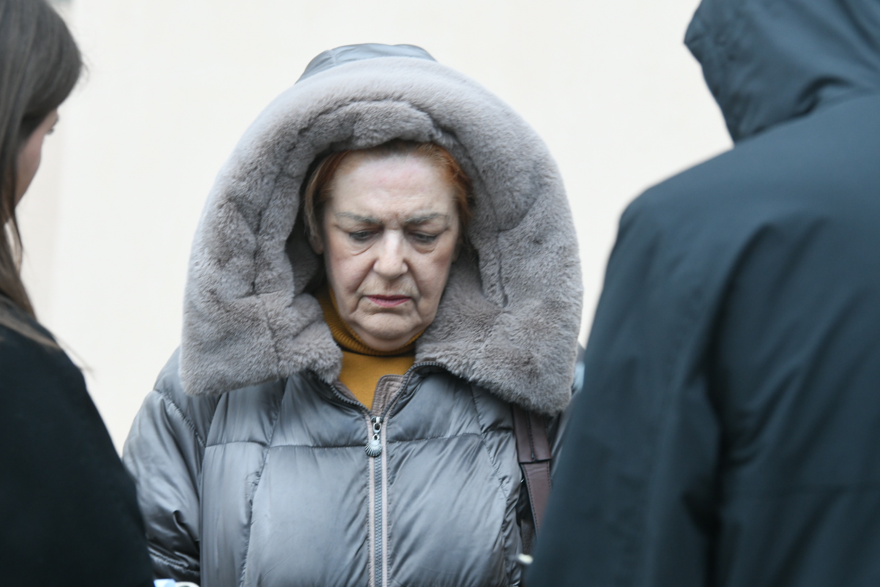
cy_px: 288
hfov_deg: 13.5
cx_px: 390
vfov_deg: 9.0
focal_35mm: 152
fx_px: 3715
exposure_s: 1/50
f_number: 5
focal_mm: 135
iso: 1600
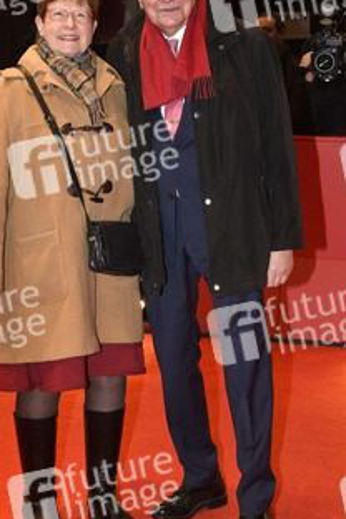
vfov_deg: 27.7
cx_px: 141
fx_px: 1052
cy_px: 243
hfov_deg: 18.7
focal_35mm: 73
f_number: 6.3
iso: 1000
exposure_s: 1/250
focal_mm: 38
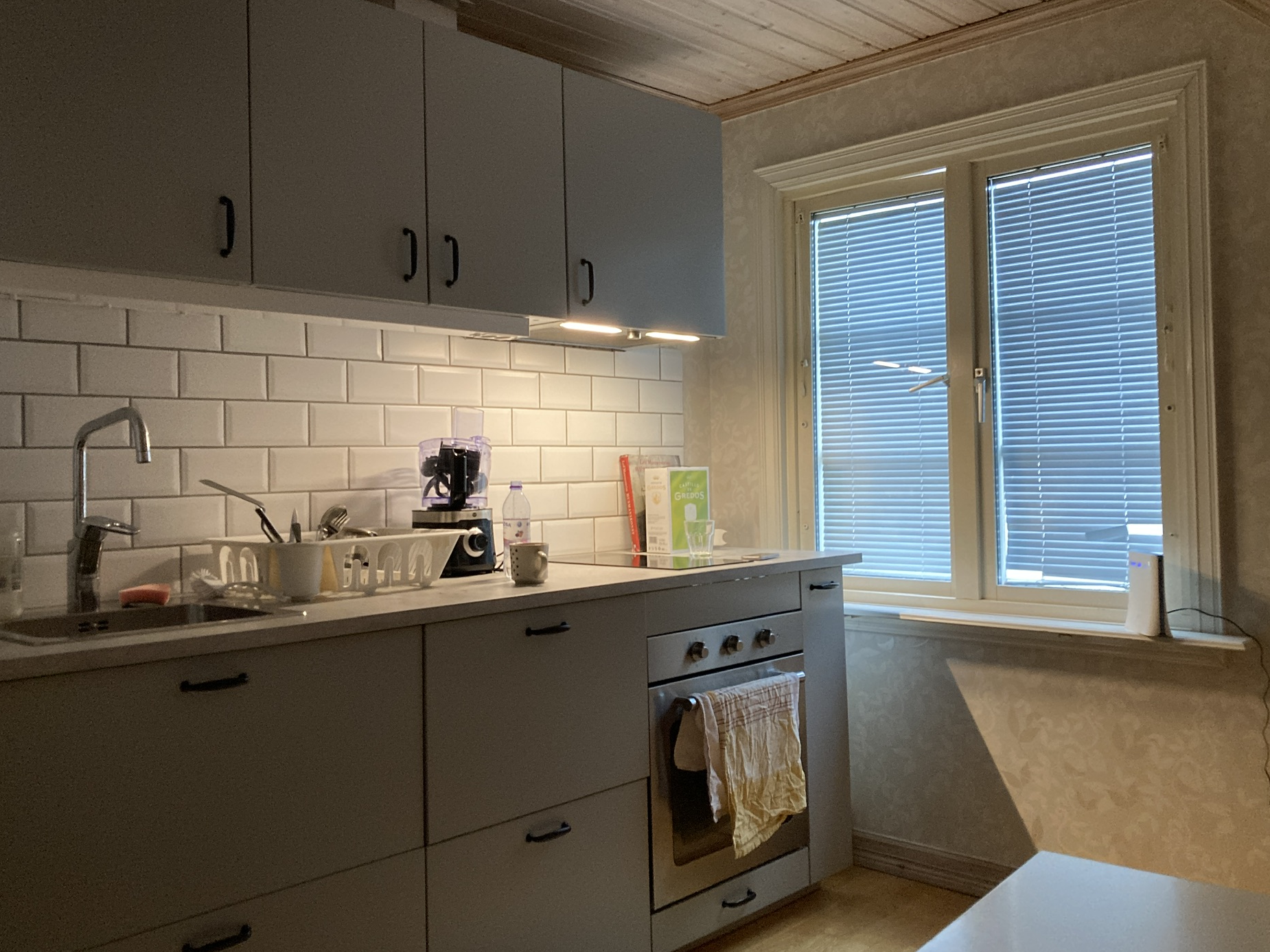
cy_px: 455
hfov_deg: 58.3
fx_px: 1137
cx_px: 601
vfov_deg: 45.4
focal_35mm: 31
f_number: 1.8
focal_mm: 3.99
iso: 320
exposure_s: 1/52
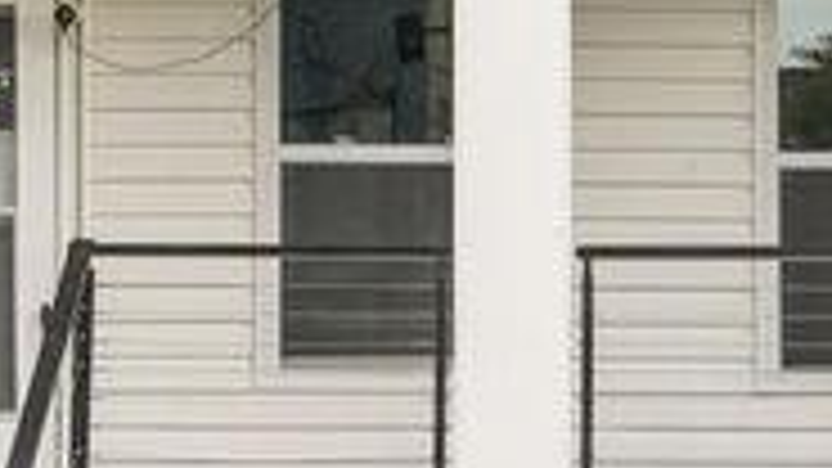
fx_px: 3419
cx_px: 589
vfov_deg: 7.8
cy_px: -9
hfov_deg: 13.8
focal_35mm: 155
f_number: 9
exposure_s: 1/40
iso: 200
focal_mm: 19
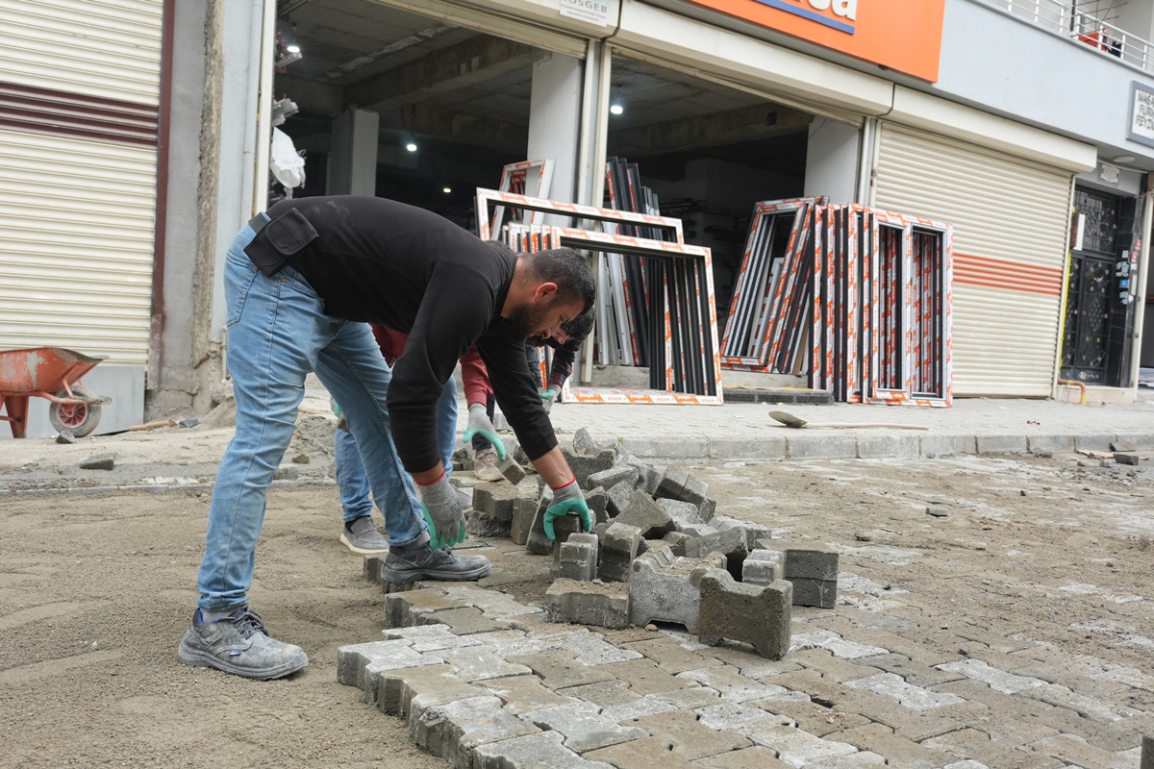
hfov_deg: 59.5
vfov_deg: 41.7
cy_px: 384
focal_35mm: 32
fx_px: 1010
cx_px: 577
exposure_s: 1/200
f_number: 4
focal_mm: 21
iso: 400
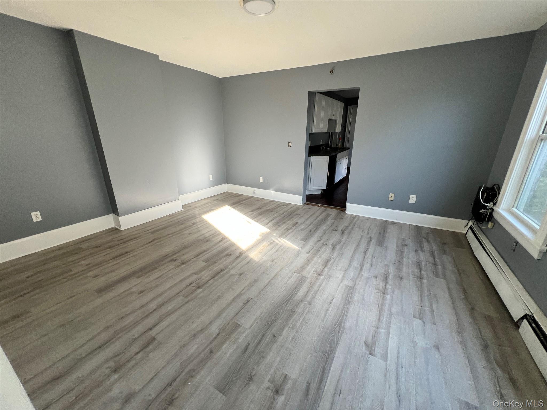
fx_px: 205
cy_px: 205
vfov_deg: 89.9
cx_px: 274
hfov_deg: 106.2
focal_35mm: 13
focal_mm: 1.57
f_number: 1.8
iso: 64
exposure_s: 1/99
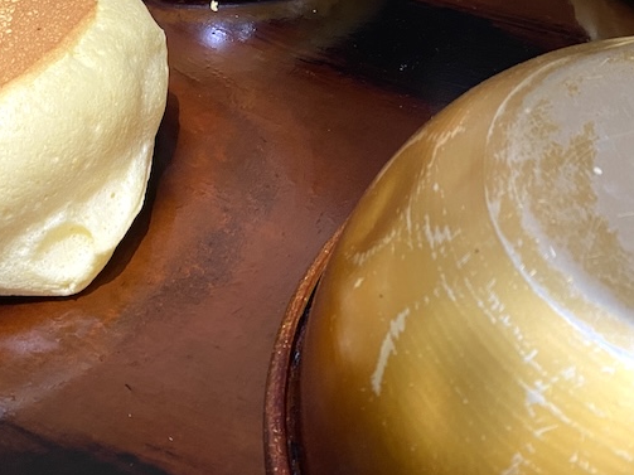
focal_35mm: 62
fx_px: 1135
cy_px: -79
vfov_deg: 22.0
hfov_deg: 31.2
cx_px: 357
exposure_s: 1/50
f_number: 1.8
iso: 125
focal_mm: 4.25
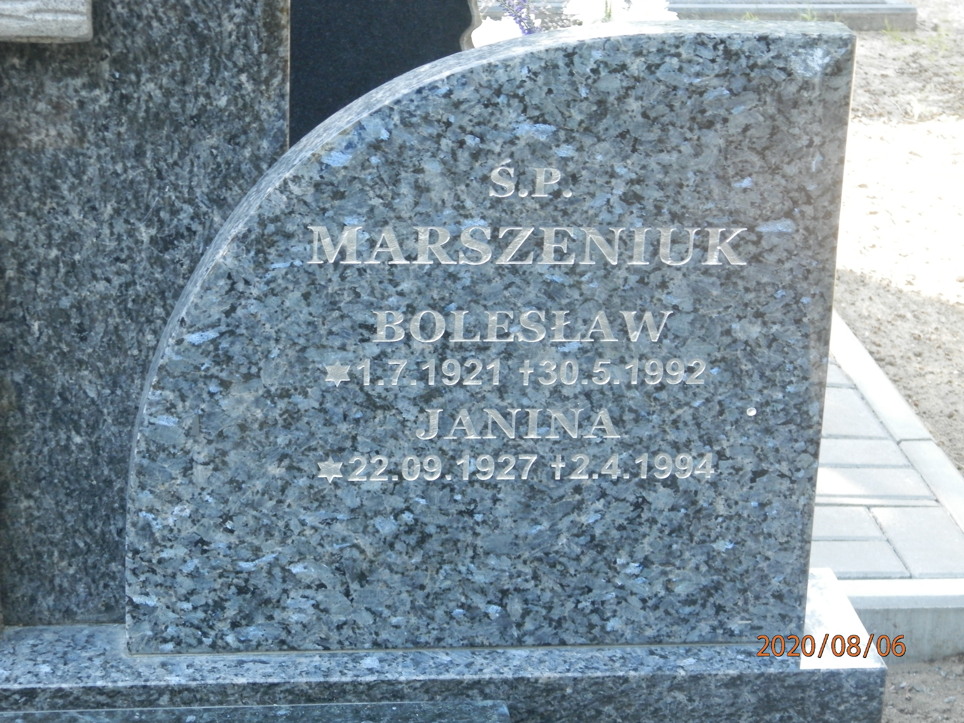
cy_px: 362
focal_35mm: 82
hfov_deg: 23.8
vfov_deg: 18.0
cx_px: 482
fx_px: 2284
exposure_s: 1/20
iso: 200
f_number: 4.2
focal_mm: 14.6
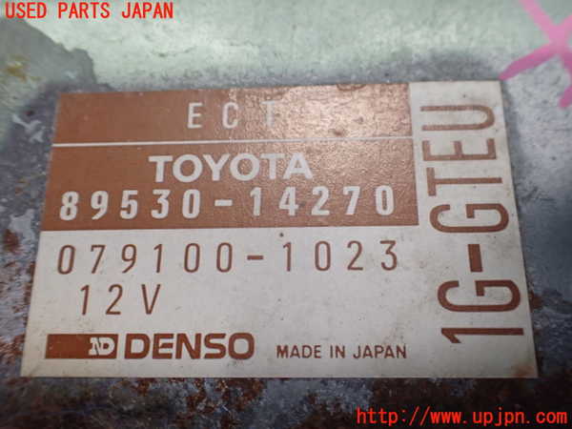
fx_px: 496
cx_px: 286
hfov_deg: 60.0
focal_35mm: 30
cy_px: 214
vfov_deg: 46.8
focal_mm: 5.4
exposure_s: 1/80
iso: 800
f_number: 2.3
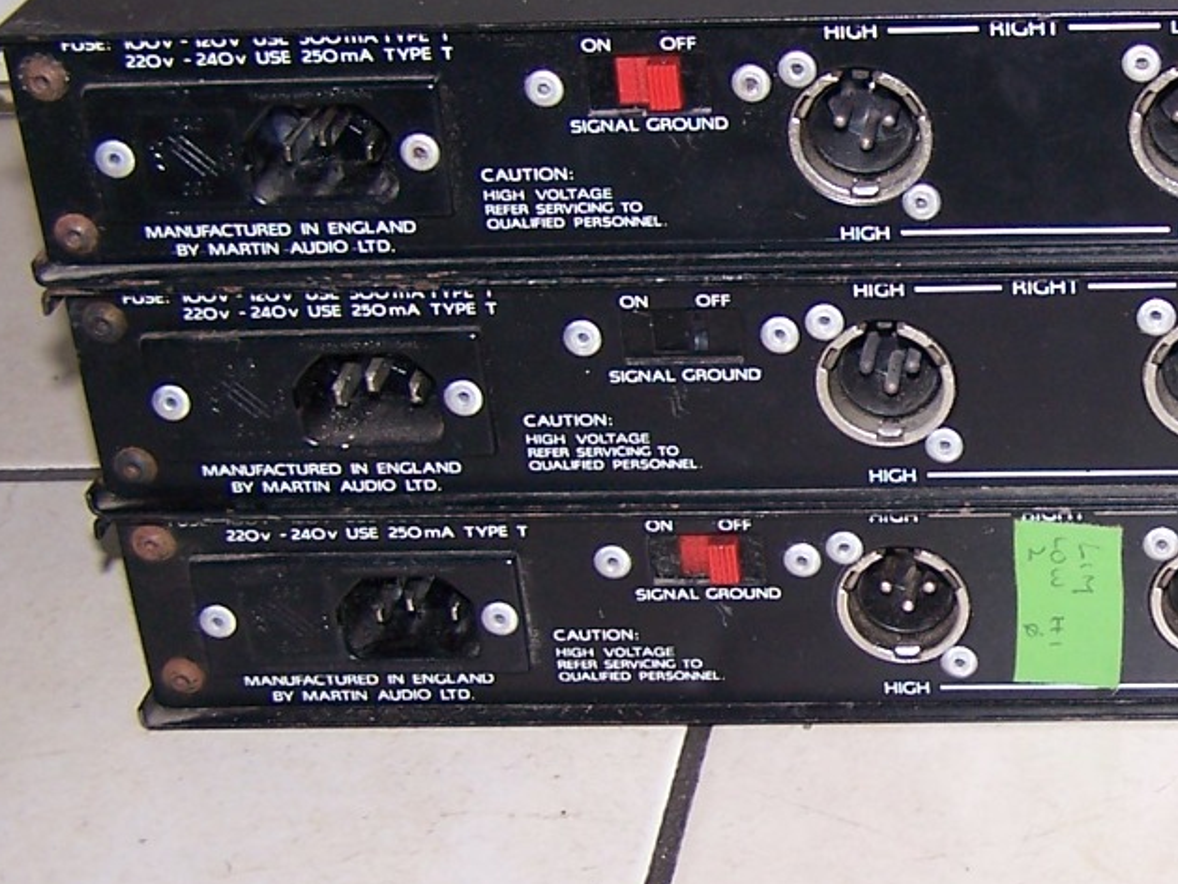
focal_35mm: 87
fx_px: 2961
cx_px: 1279
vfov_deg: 17.0
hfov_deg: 21.4
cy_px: 453
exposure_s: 1/60
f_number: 2.8
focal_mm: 6.3
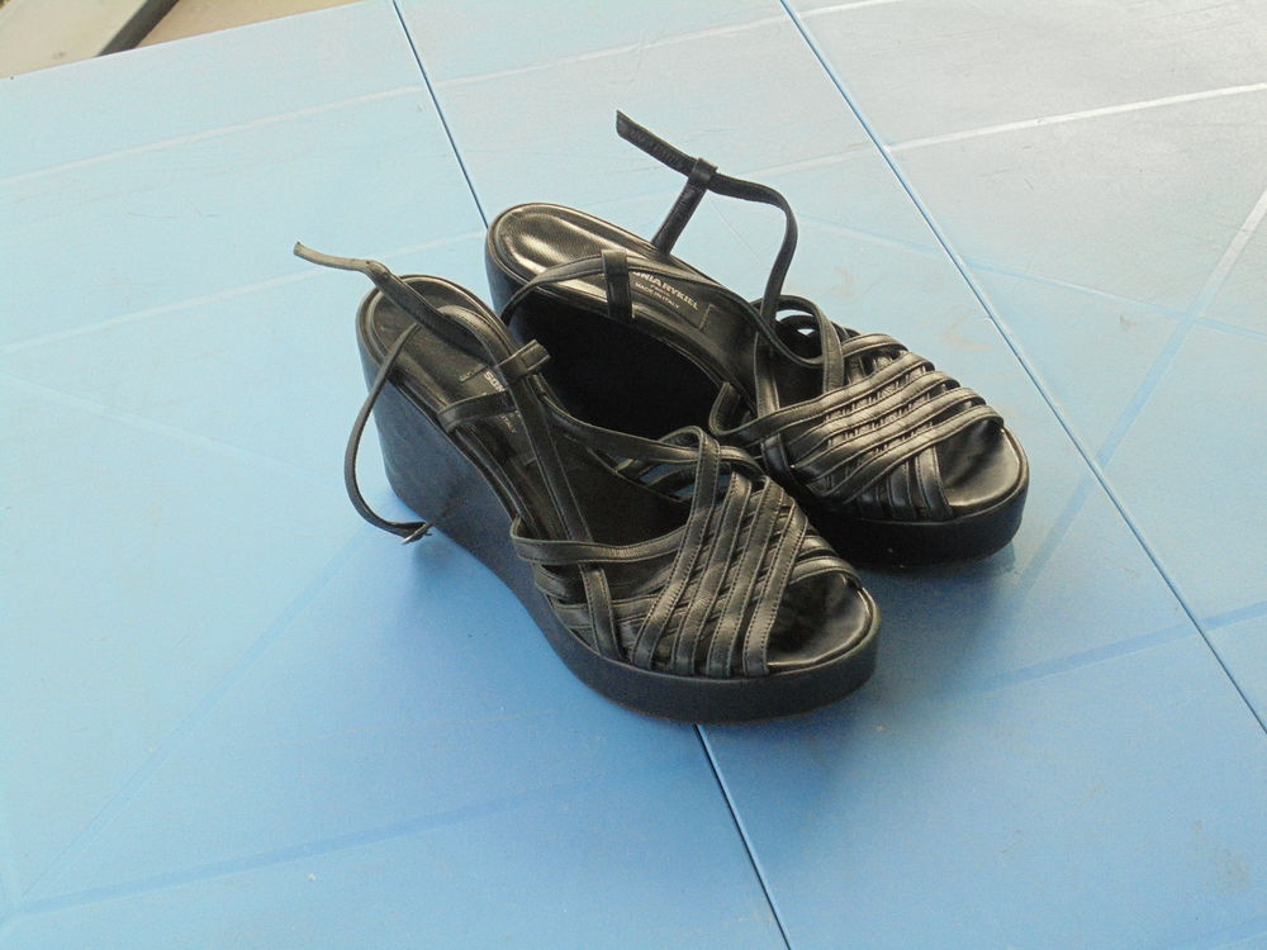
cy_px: 475
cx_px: 634
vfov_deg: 26.1
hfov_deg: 34.3
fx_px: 2050
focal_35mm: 56
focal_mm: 10.1
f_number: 5.2
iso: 400
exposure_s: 1/125
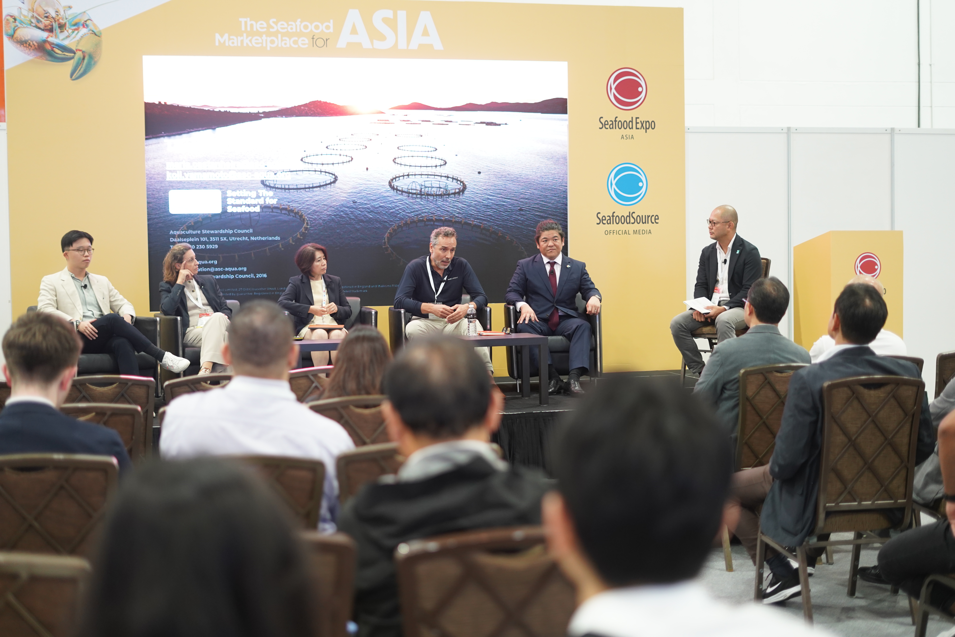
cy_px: 318
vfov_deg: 27.0
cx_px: 478
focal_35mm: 50
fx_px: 1326
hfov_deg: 39.6
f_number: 2
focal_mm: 50
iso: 1000
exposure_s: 1/100
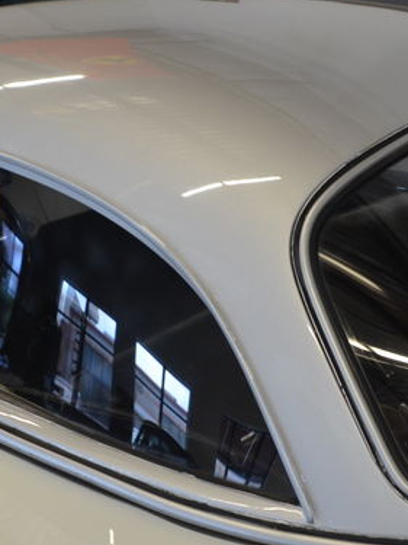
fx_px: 833
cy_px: 273
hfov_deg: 27.4
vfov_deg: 36.2
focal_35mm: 53
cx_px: 267
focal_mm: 18
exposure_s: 1/30
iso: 900
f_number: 3.5
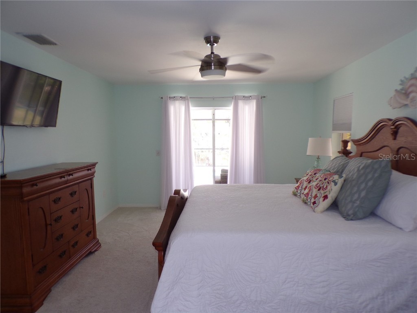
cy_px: 156
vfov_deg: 56.8
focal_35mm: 24
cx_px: 208
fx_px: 289
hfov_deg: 71.6
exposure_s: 1/70
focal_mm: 4.3
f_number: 3
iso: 100
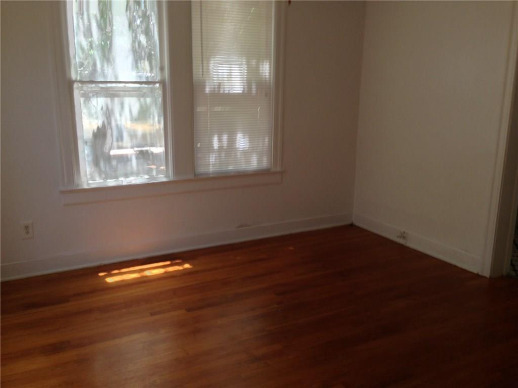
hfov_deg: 55.4
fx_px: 494
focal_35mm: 33
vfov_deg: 42.9
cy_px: 194
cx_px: 259
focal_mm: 4.12
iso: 64
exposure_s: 1/30
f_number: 2.4
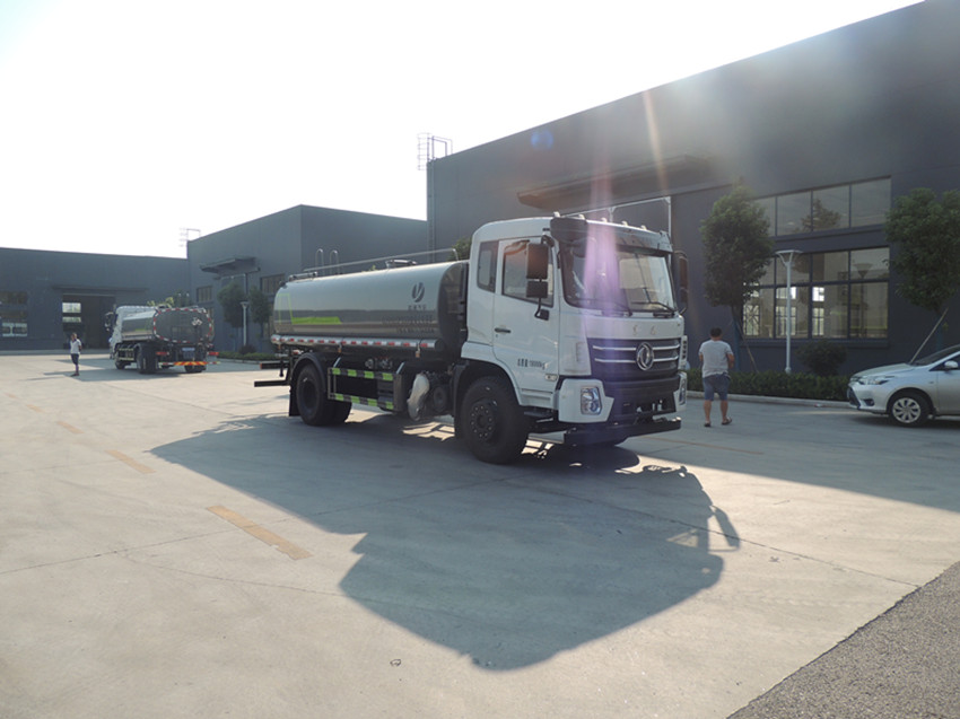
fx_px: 665
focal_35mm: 24
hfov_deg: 71.6
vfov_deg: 56.8
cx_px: 480
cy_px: 360
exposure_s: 1/800
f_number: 3
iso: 100
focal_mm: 4.3
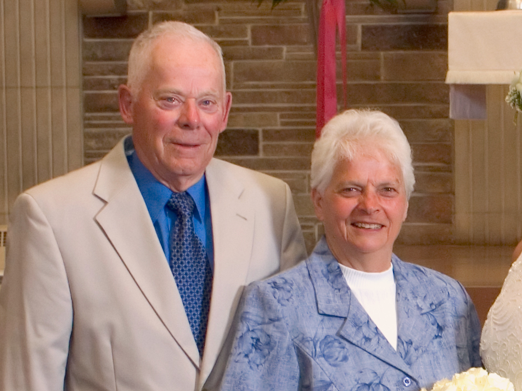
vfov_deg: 9.2
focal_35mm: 160
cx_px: 634
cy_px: 378
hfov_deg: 12.1
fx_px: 2405
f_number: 6.3
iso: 800
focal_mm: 35
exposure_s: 1/25
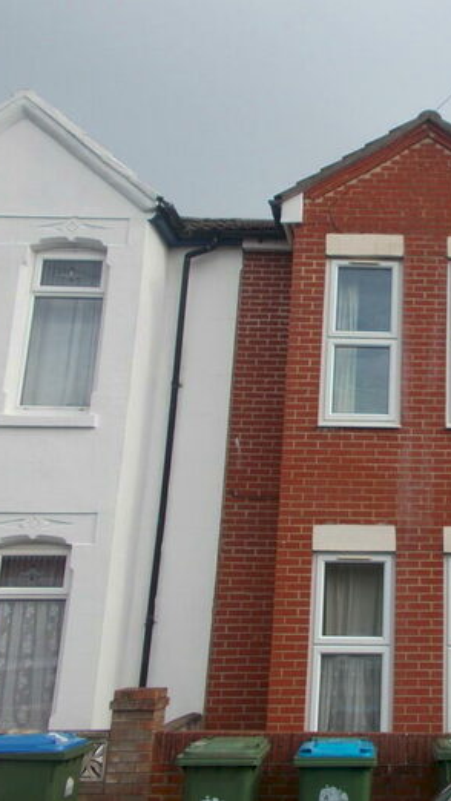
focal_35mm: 38
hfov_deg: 29.3
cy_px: 400
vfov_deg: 52.8
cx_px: 443
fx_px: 807
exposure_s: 1/125
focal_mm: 4.6
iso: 80
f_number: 8
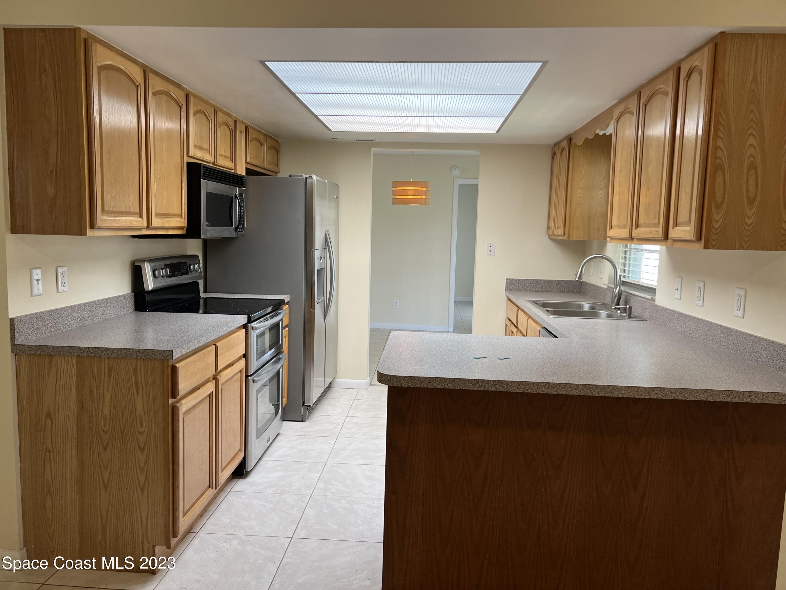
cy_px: 295
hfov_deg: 67.3
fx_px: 590
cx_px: 393
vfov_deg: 53.1
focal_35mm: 26
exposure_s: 1/120
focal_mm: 5.7
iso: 125
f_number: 1.5
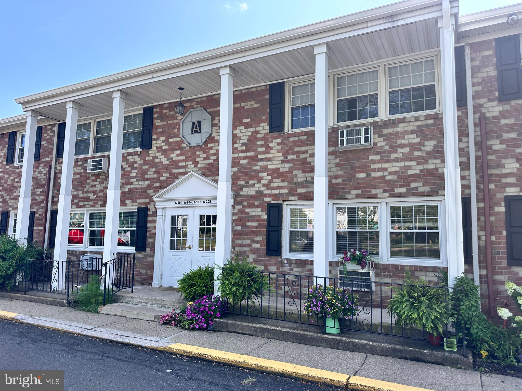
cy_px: 196
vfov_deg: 56.8
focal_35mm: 24
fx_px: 362
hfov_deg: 71.6
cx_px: 261
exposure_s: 1/1009
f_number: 1.78
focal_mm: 6.86
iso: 80
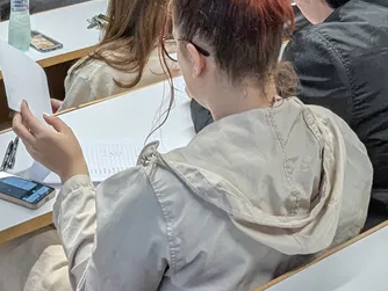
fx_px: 1088
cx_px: 124
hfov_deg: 20.1
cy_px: -46
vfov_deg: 14.8
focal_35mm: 97
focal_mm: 4.38
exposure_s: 1/99.9
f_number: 1.73
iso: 85
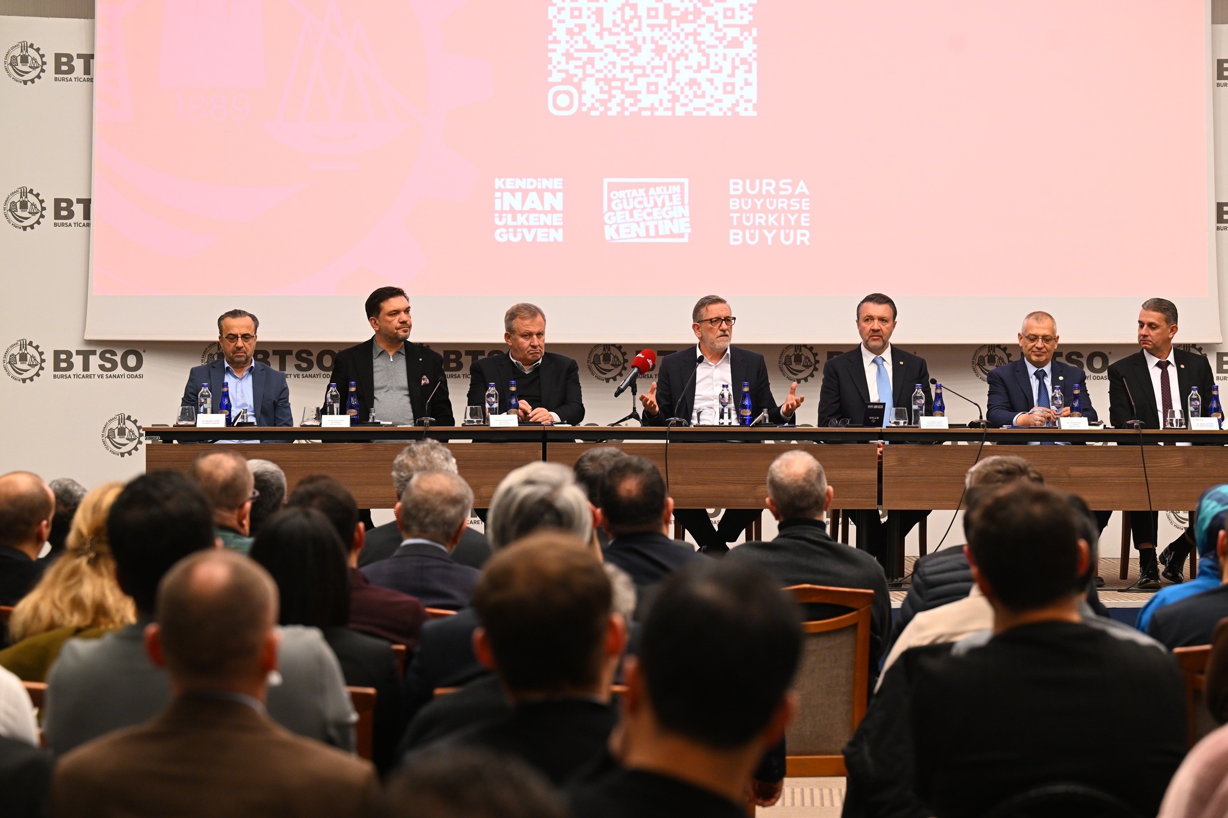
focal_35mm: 89
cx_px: 614
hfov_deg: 22.9
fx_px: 3035
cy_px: 409
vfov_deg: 15.4
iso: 2000
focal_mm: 89
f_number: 4.5
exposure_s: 1/80
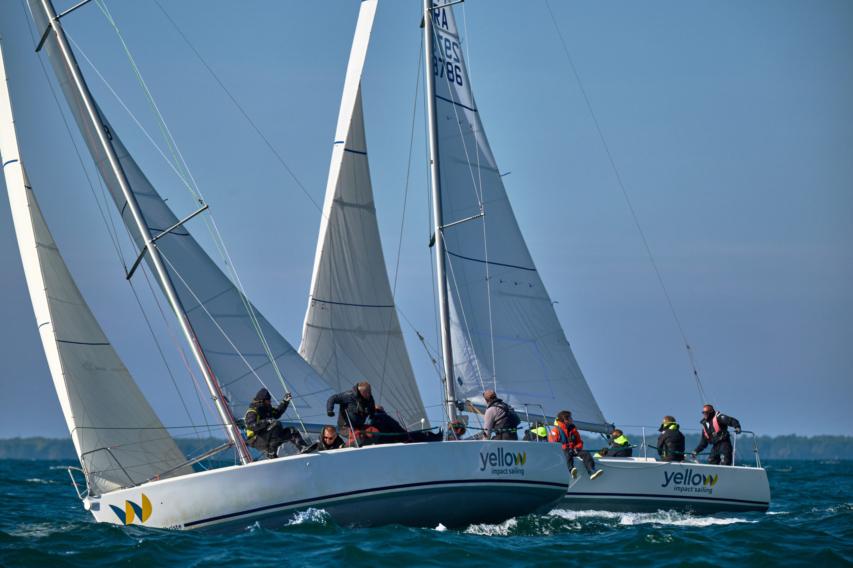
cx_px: 426
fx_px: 7582
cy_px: 284
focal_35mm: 320
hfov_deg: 6.4
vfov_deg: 4.3
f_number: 6
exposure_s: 1/2500
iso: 200
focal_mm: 320
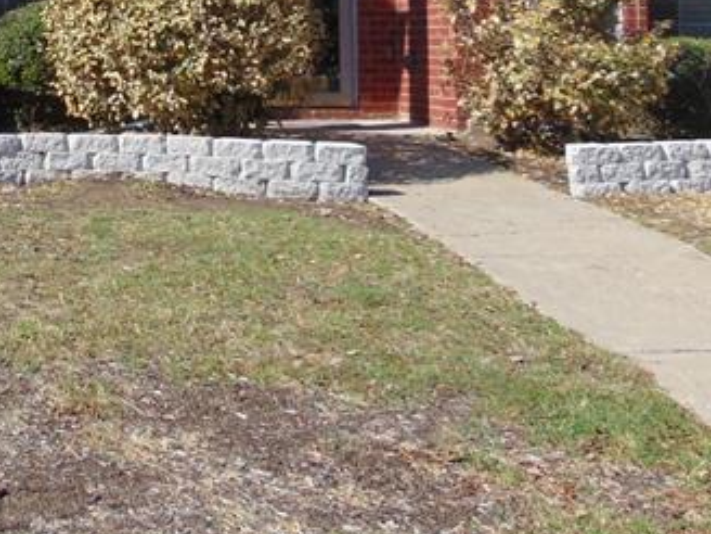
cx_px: -50
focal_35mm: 78
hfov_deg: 23.6
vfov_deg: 17.7
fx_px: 1602
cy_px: -165
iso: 80
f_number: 3
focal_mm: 4.5
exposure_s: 1/1000
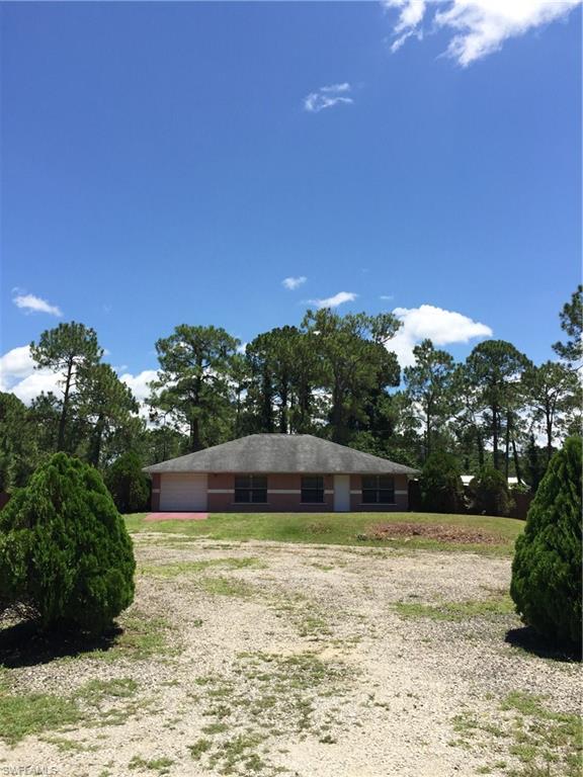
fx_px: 651
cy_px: 388
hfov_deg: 48.2
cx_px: 292
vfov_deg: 61.7
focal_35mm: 29
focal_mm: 4.15
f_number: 2.2
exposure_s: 1/2083
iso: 32
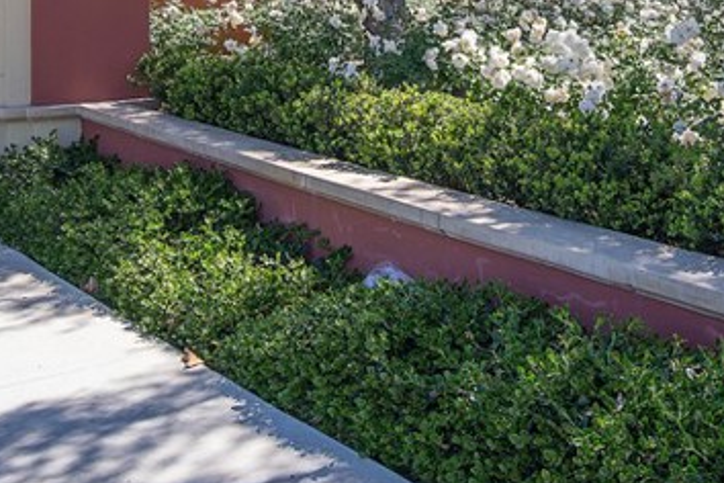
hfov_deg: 38.1
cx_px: 419
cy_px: -89
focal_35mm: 52
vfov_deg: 23.8
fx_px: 1046
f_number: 6.3
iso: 250
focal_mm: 18
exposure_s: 1/320
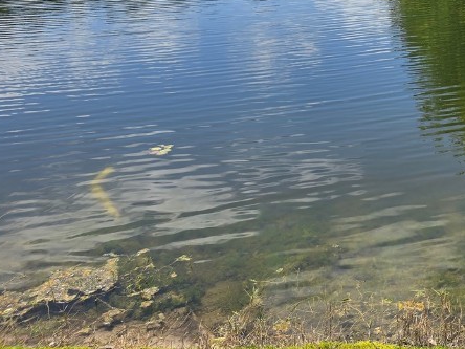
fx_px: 712
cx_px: 511
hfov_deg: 32.0
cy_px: -20
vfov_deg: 25.8
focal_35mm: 53
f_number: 1.7
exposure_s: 1/539
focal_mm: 6.3
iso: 12
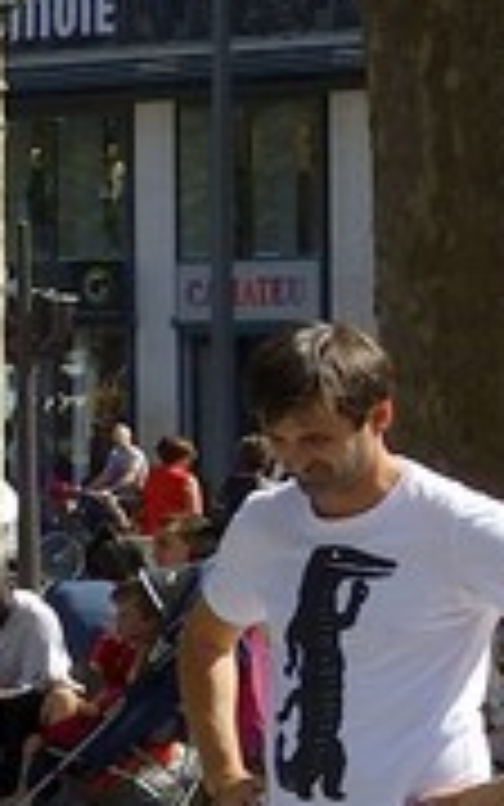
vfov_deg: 7.2
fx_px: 6390
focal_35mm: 291
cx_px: -2313
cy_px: 99
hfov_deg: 3.9
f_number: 8
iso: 200
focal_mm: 32
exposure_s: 1/500
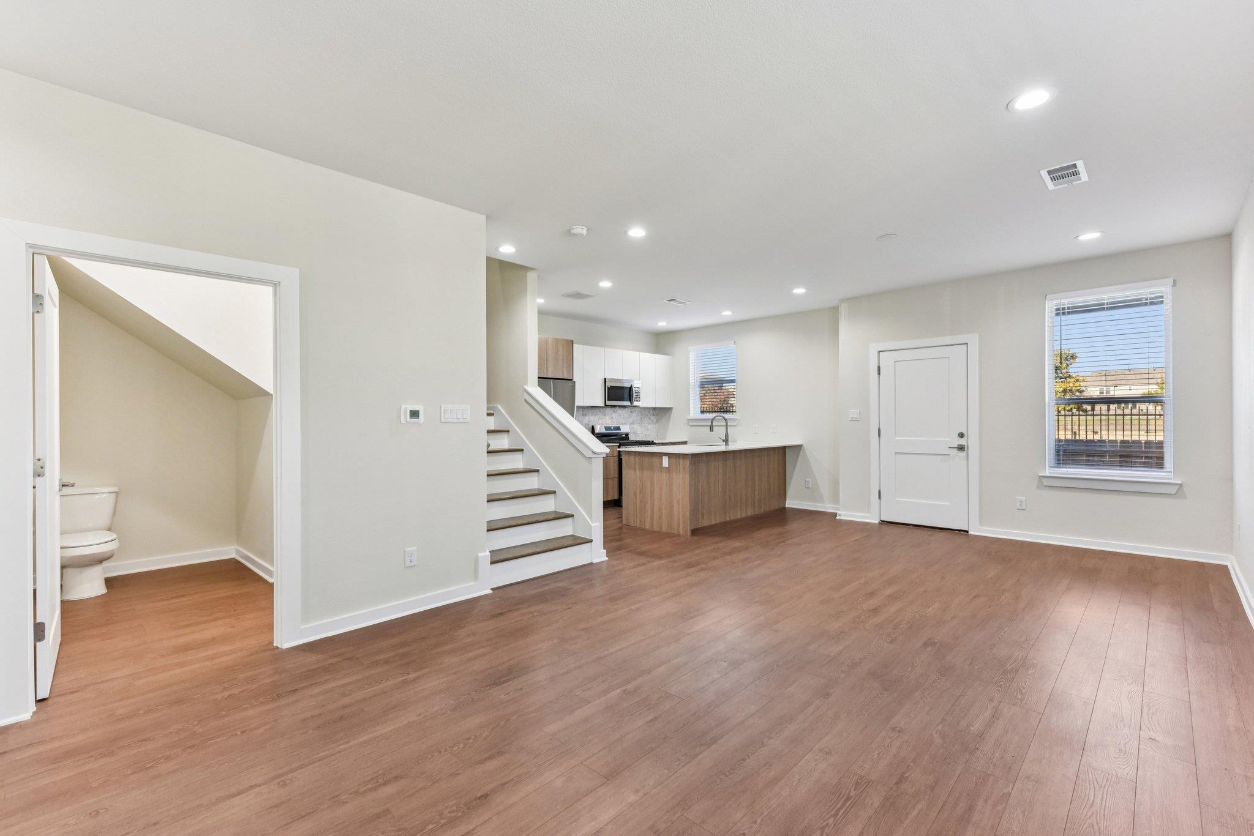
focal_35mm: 16
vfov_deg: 73.8
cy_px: 418
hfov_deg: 96.7
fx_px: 557
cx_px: 627
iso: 400
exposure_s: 1/30
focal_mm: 16
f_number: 8
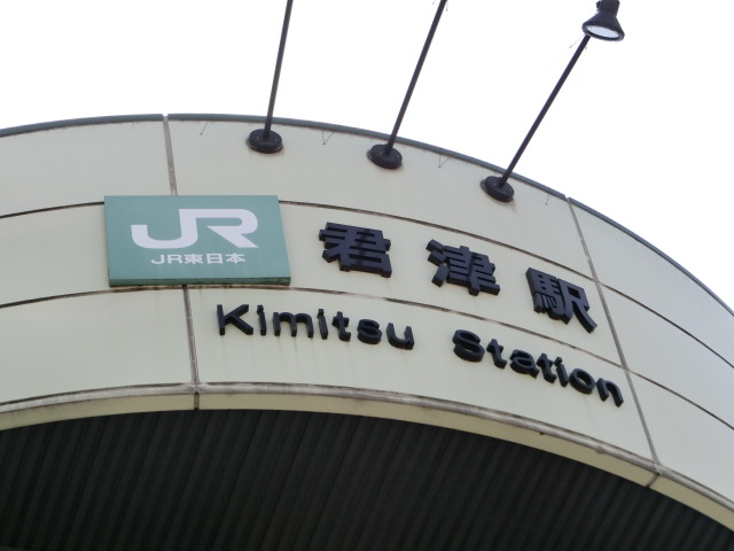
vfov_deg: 12.0
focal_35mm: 124
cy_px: 276
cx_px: 367
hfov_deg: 15.9
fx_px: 2629
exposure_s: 1/400
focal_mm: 22.1
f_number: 5.7
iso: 80
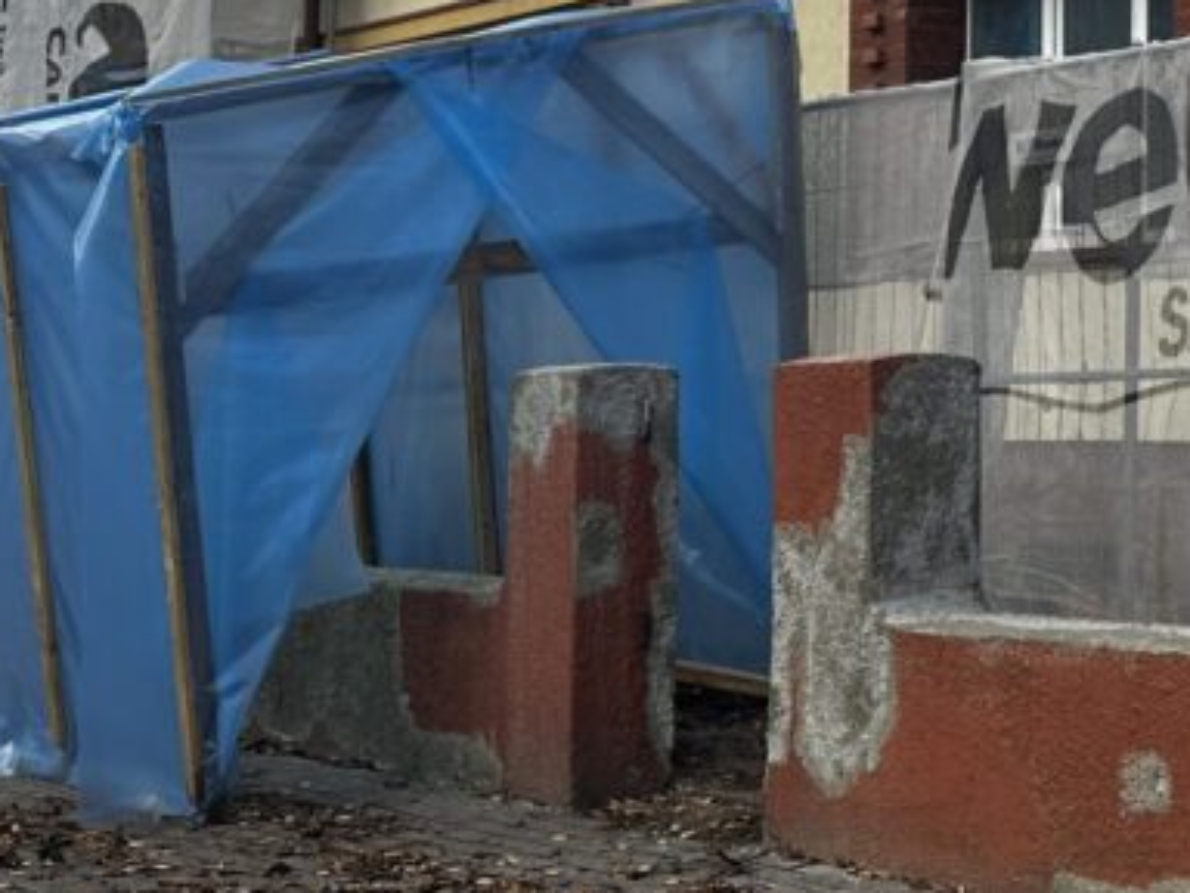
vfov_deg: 21.4
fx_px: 2200
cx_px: 1450
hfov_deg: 26.6
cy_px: -161
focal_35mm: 64
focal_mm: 6.86
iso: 80
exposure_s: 1/1083
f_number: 1.78
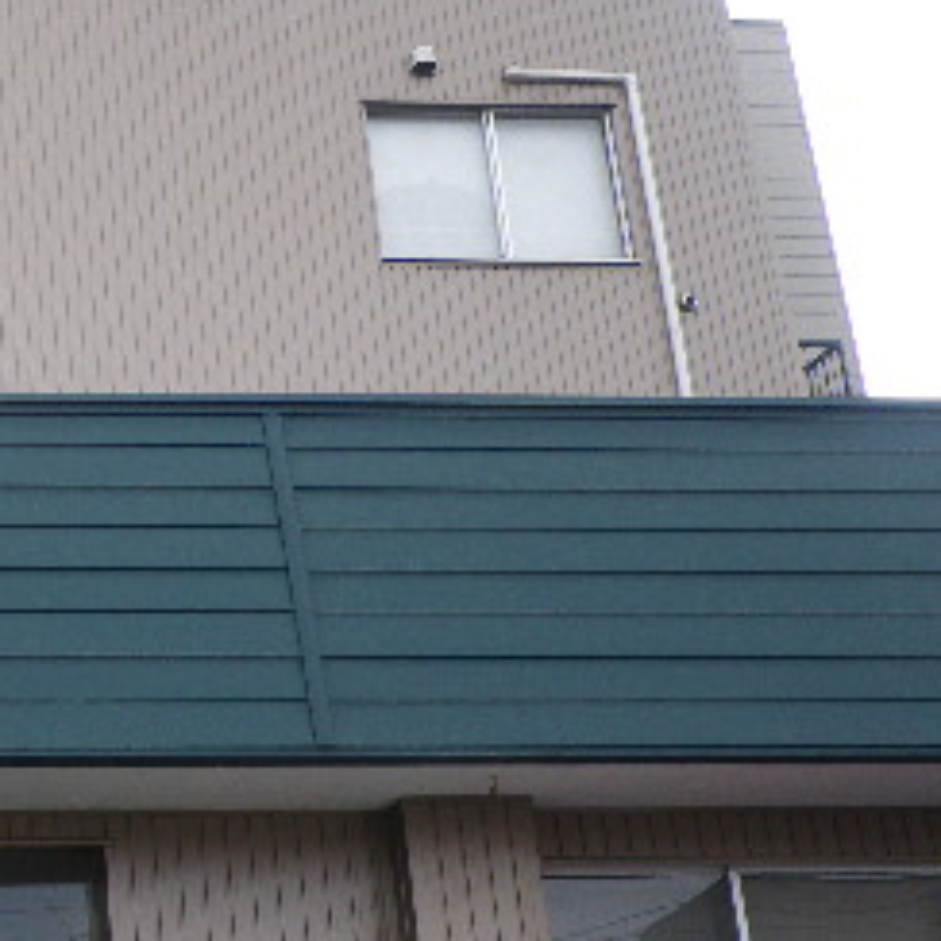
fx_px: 1999
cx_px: -127
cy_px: 602
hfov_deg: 24.5
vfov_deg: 26.4
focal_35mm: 65
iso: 64
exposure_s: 1/400
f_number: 2.6
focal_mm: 4.9
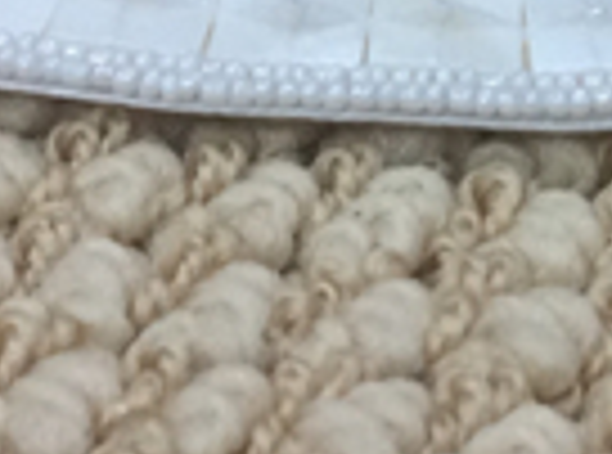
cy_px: -494
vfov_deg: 9.1
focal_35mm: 151
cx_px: 432
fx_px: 2660
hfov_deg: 13.1
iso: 80
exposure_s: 1/25
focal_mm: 3.3
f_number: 2.4
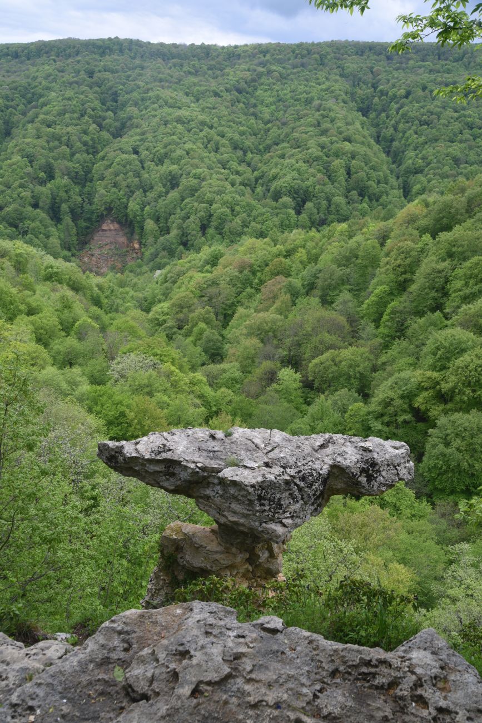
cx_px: 241
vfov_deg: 60.3
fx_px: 622
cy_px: 362
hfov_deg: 42.3
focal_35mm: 31
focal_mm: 31
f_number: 11
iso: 320
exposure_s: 1/125
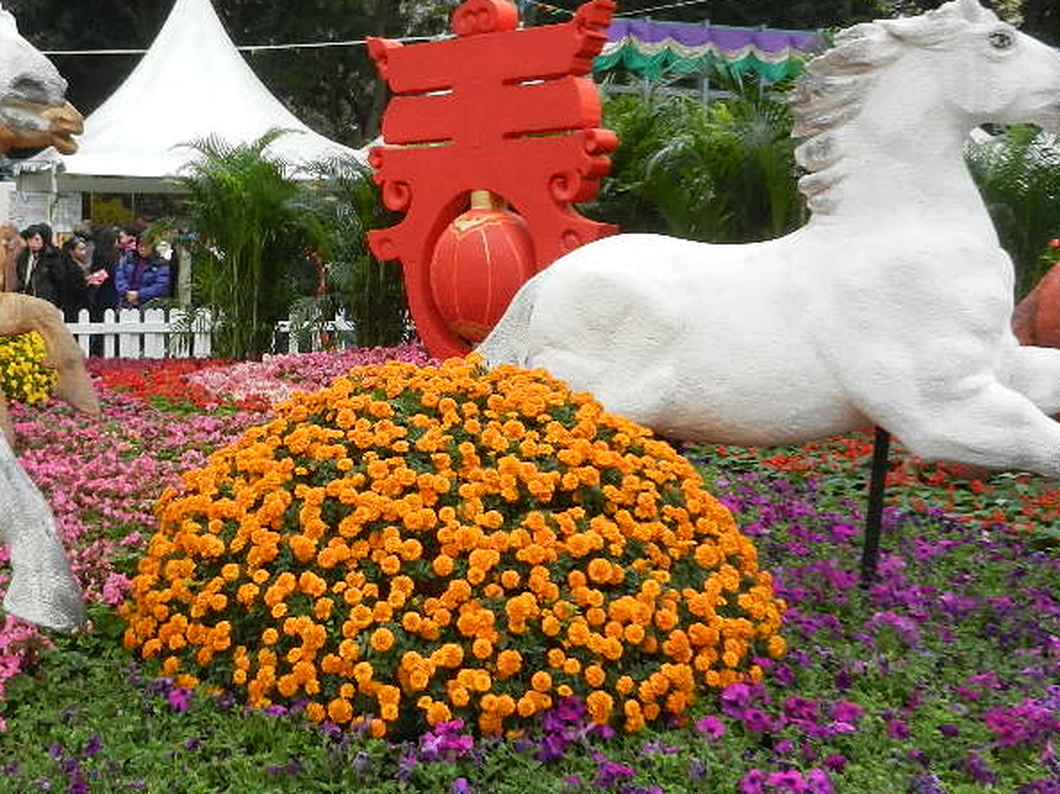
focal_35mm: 50
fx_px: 1530
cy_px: 332
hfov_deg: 38.0
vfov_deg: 29.0
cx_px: 416
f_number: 3.6
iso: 160
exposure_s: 1/200
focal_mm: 5.1
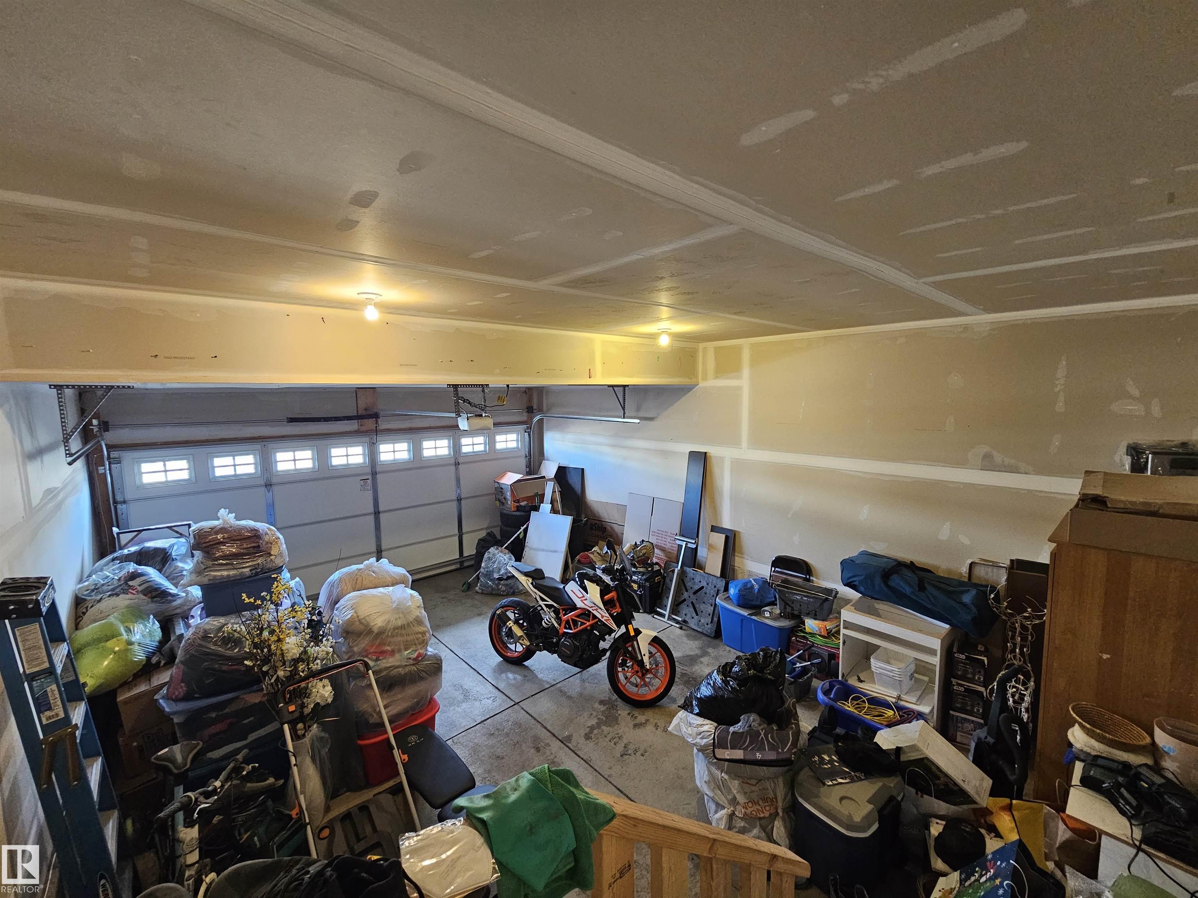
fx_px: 450
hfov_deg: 106.2
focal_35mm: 13
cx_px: 599
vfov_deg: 89.9
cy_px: 449
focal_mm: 2.2
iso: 320
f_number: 2.2
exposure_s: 1/30
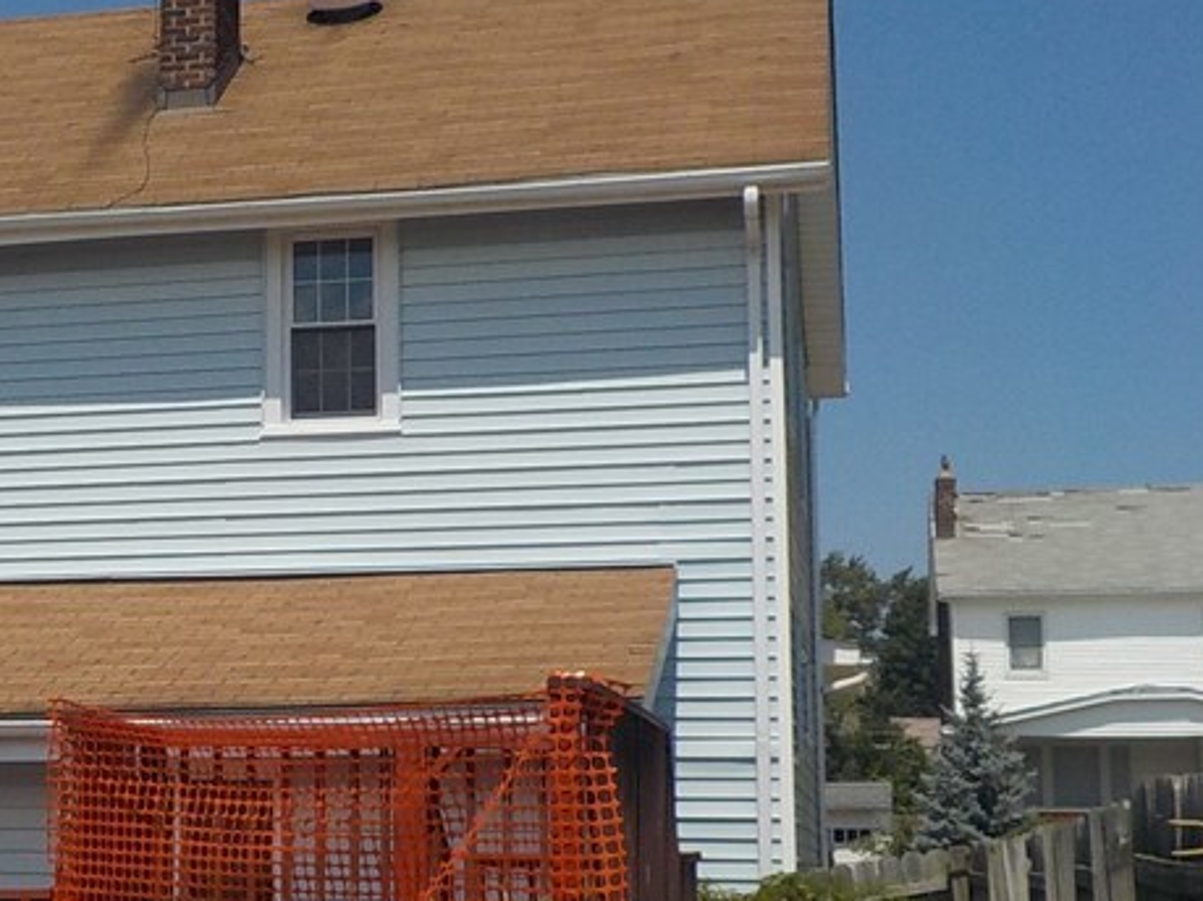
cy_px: 495
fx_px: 2328
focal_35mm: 67
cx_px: 100
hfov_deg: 27.8
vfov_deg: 21.9
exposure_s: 1/2000
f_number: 3.3
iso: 125
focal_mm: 4.1
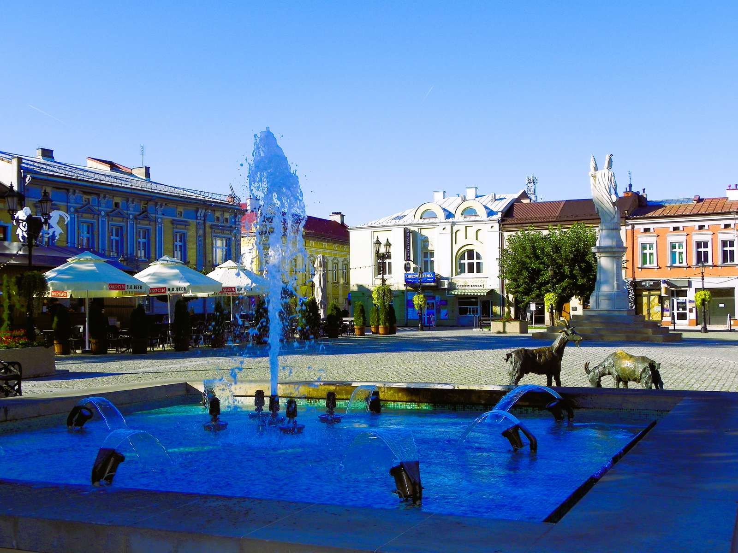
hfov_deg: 42.9
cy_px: 276
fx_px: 938
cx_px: 369
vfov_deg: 32.9
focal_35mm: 44
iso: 64
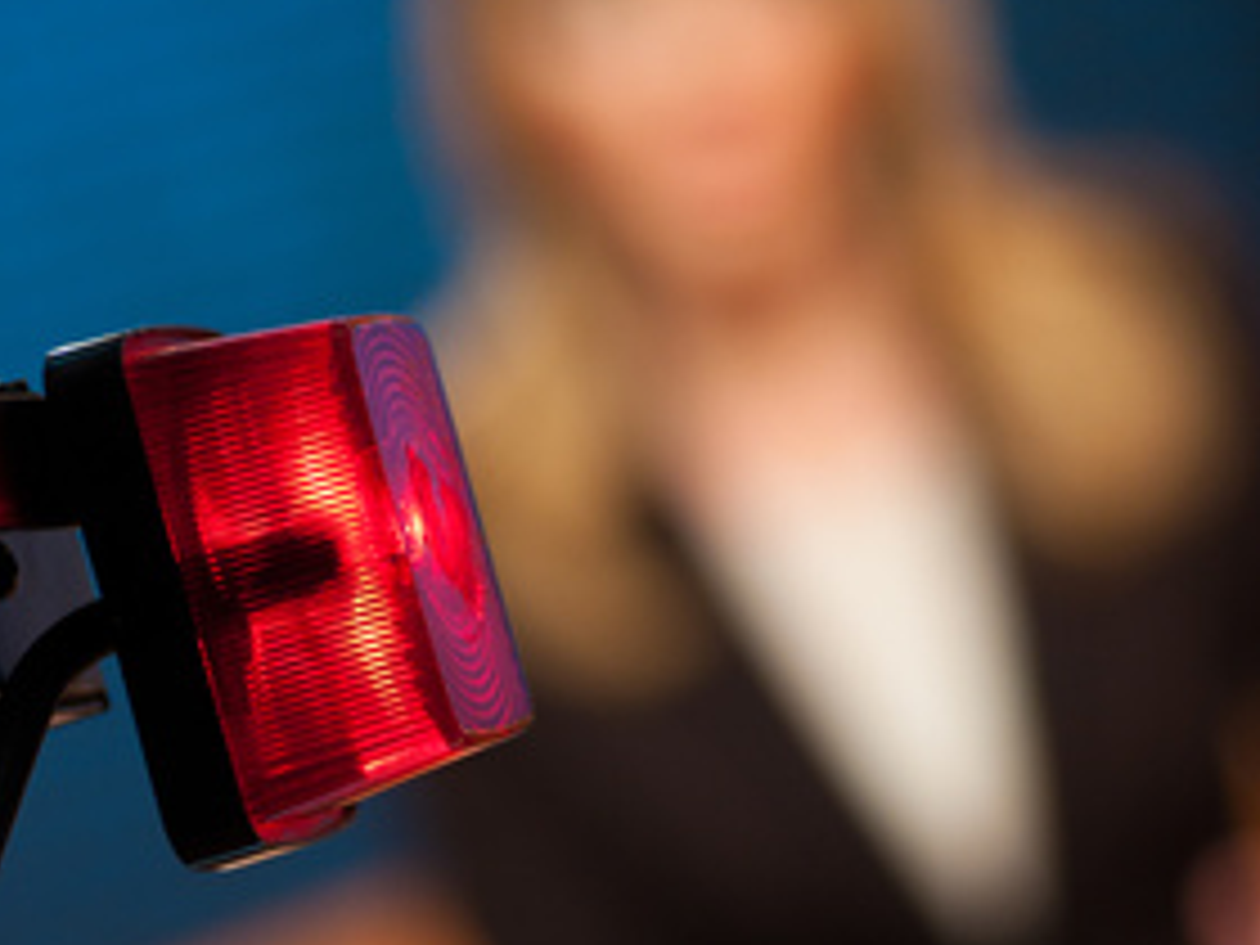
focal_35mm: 197
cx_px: 630
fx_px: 7171
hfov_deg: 10.0
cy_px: 565
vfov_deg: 7.5
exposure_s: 1/100
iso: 320
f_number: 3.5
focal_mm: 90
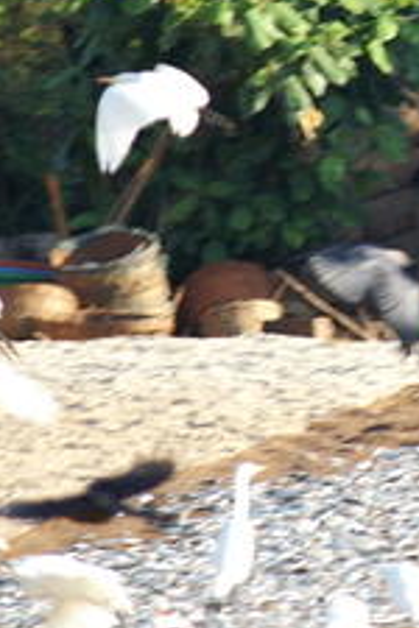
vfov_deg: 1.6
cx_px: 623
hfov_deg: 1.1
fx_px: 22362
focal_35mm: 1281
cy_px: 106
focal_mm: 300
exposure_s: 1/400
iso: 200
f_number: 5.6
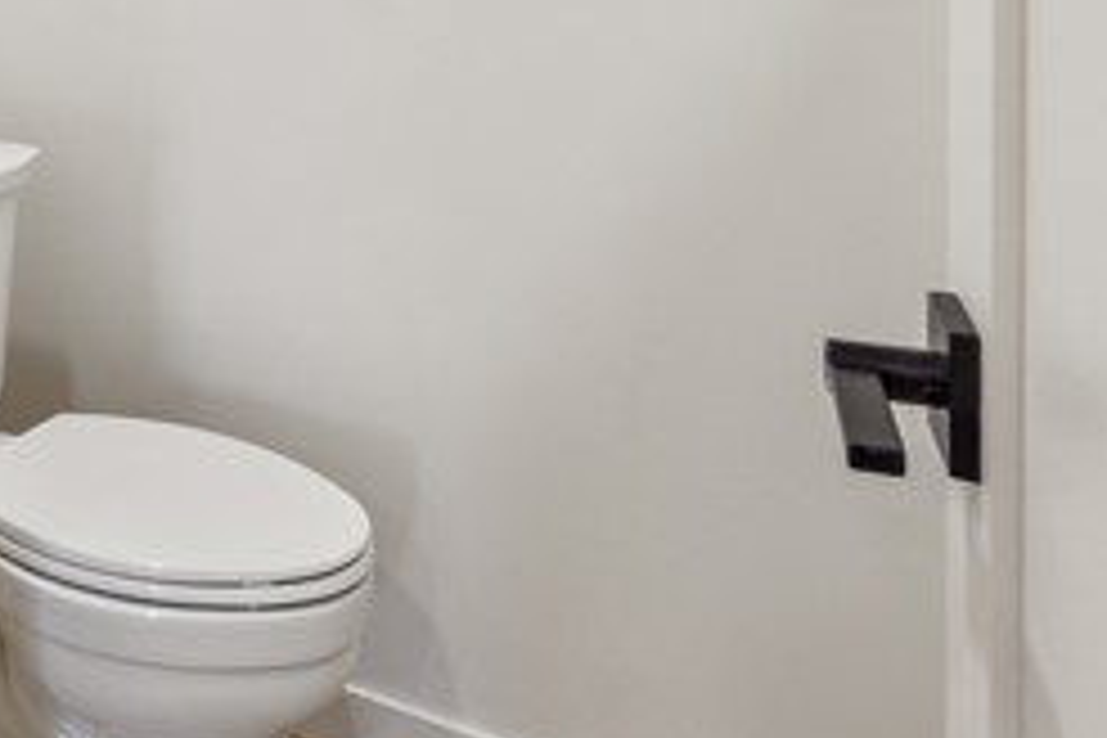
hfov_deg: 43.9
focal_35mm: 39
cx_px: 54
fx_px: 1199
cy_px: -47
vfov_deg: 31.0
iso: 400
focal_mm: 10
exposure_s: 1/20
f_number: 8
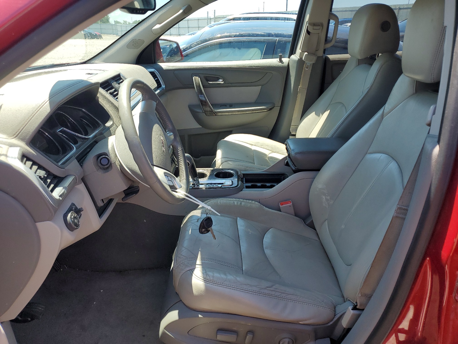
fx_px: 344
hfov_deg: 67.3
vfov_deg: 53.1
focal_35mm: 26
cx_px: 229
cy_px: 172
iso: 50
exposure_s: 1/769
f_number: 1.5
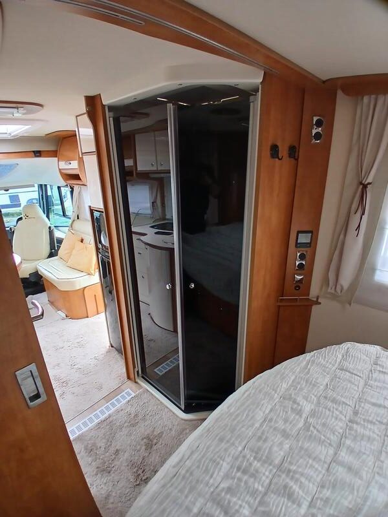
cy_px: 258
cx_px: 194
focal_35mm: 17
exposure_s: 1/50
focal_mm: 1.4
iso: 64
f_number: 2.2
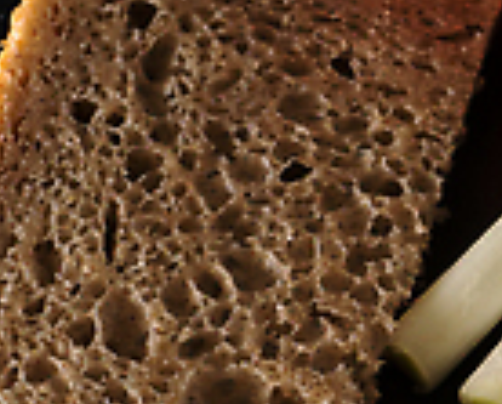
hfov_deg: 10.1
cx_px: 822
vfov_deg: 8.4
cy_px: 393
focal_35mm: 183
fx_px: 2725
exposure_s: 1/160
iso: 100
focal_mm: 30
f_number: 8
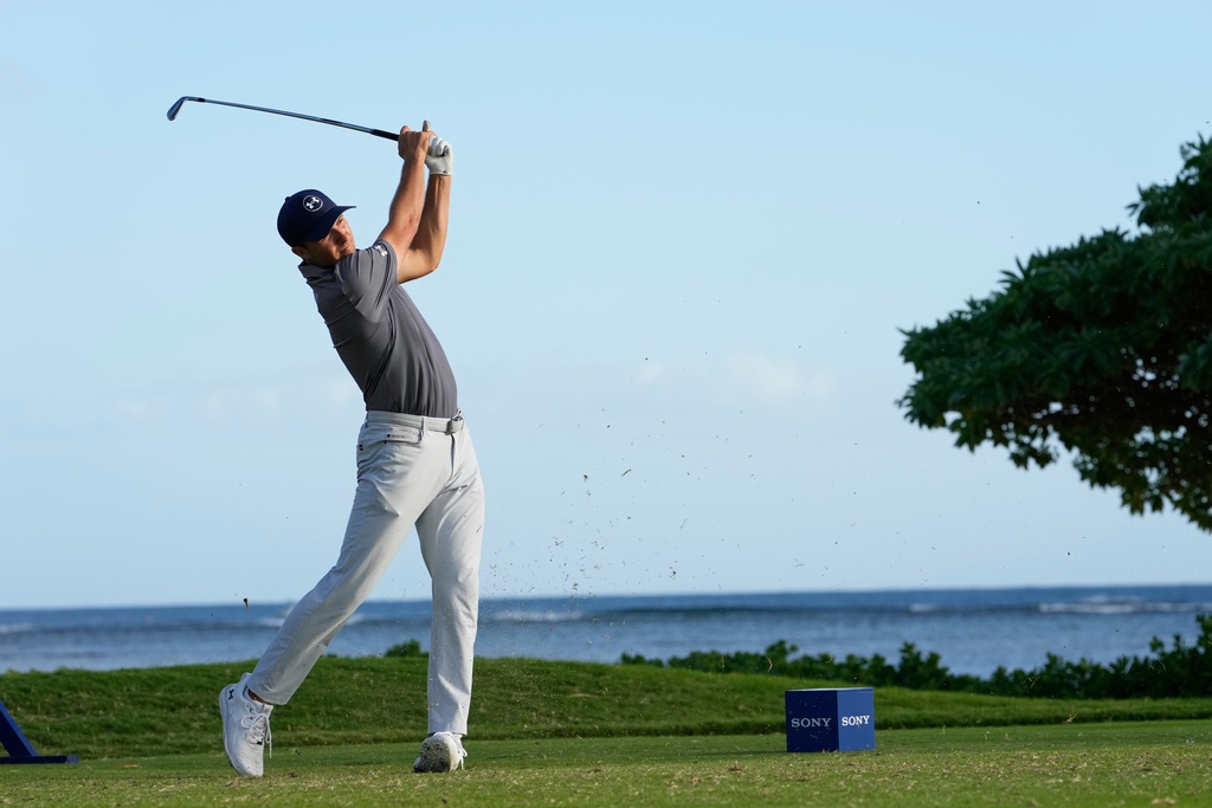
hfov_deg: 13.7
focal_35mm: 150
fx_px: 5050
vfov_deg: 9.2
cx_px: 606
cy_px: 404
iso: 640
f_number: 5.6
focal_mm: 150
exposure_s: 1/2000
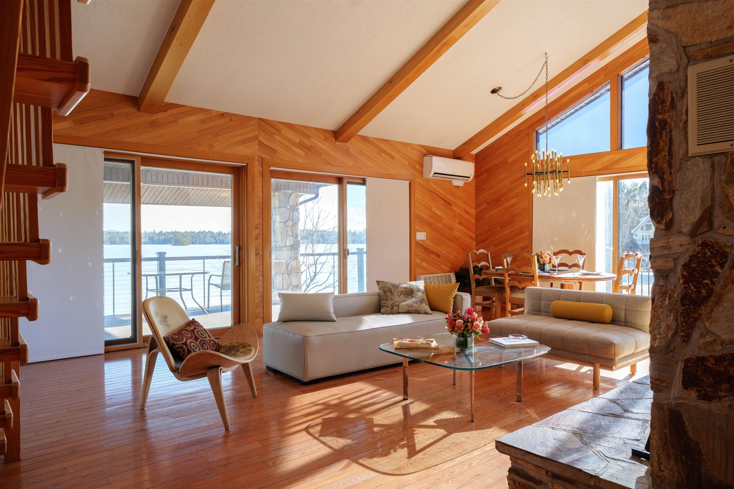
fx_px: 489
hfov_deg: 73.7
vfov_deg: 53.1
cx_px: 367
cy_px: 244
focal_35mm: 24
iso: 100
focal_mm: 24
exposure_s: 1/30
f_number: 7.1
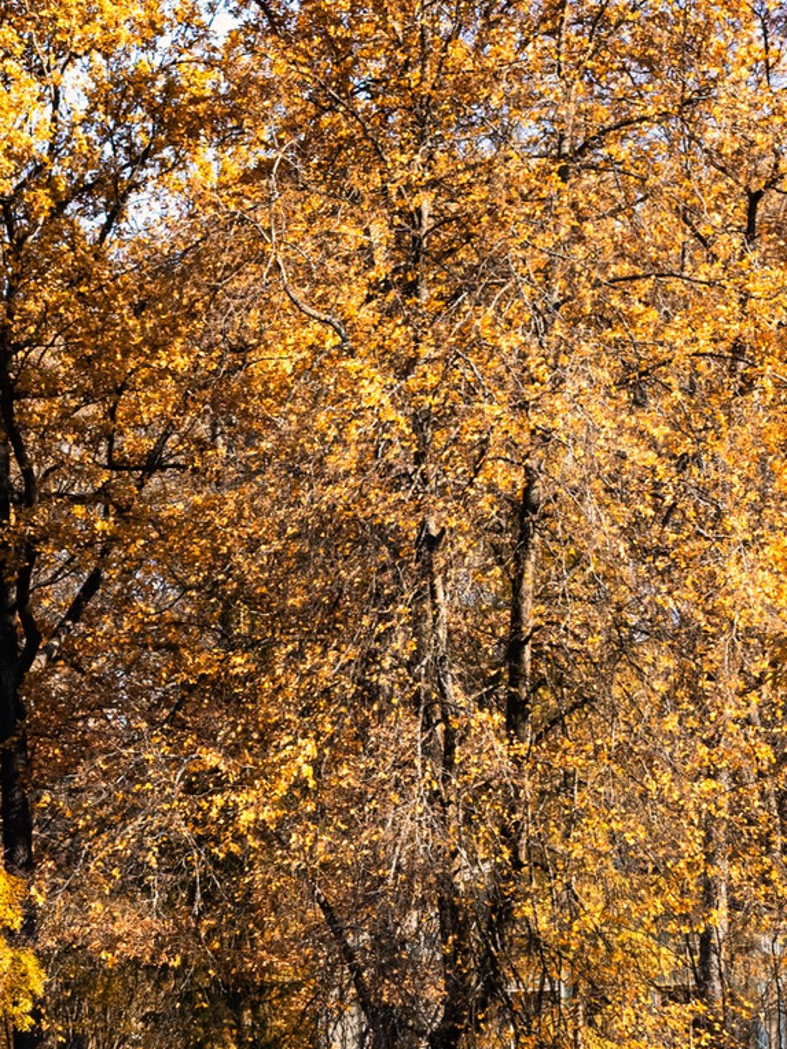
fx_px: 5820
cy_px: 1221
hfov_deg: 7.7
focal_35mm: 192
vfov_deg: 10.2
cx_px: -118
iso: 200
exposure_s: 1/400
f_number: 8
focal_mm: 55
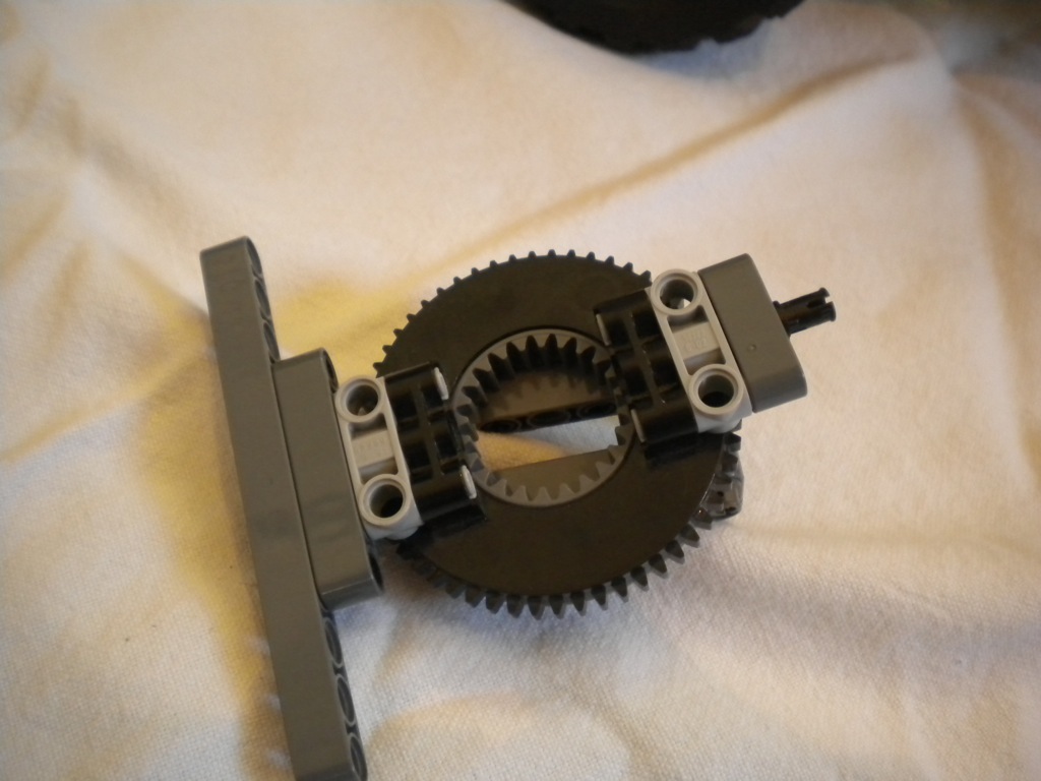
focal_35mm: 35
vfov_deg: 40.7
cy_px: 390
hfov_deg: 52.6
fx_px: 1053
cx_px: 520
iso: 400
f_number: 3.1
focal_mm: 6.3
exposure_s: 1/39.7
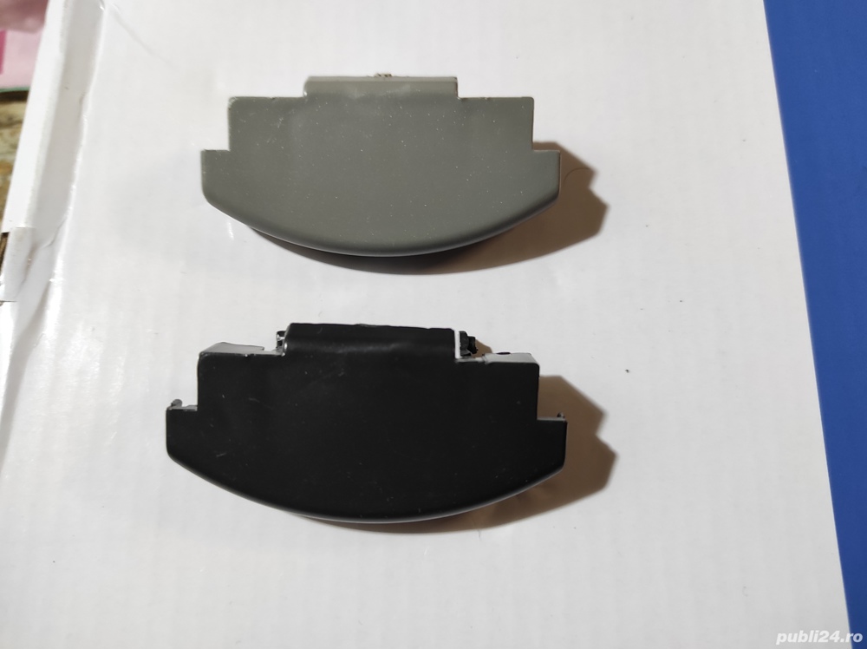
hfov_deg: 69.4
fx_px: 626
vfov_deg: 54.8
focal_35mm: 25
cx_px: 434
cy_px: 324
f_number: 1.89
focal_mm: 5.43
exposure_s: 1/50
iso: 374
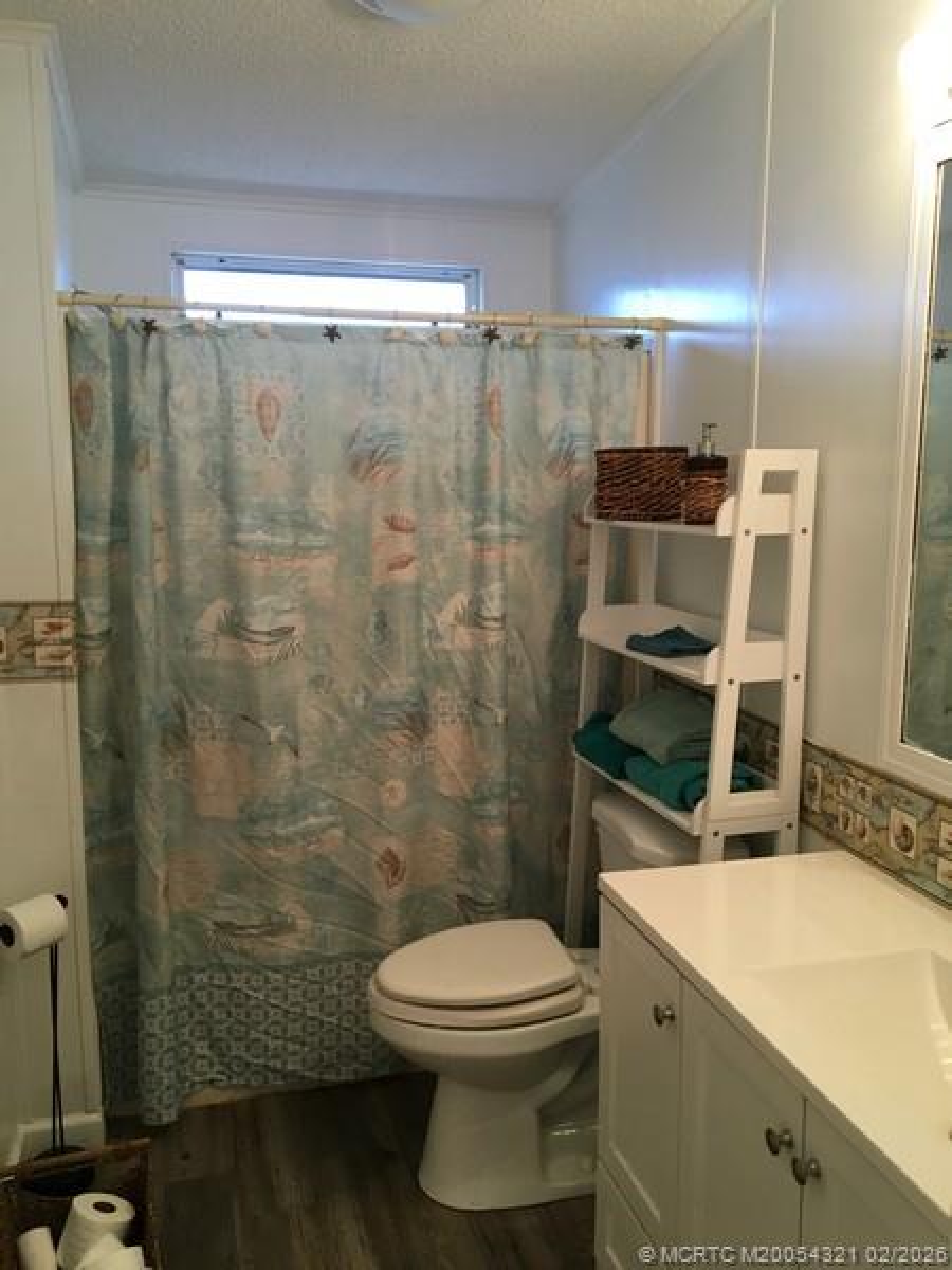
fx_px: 1063
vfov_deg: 61.7
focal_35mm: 29
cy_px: 635
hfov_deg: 48.2
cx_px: 476
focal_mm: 4.15
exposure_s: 1/30
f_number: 2.2
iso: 40
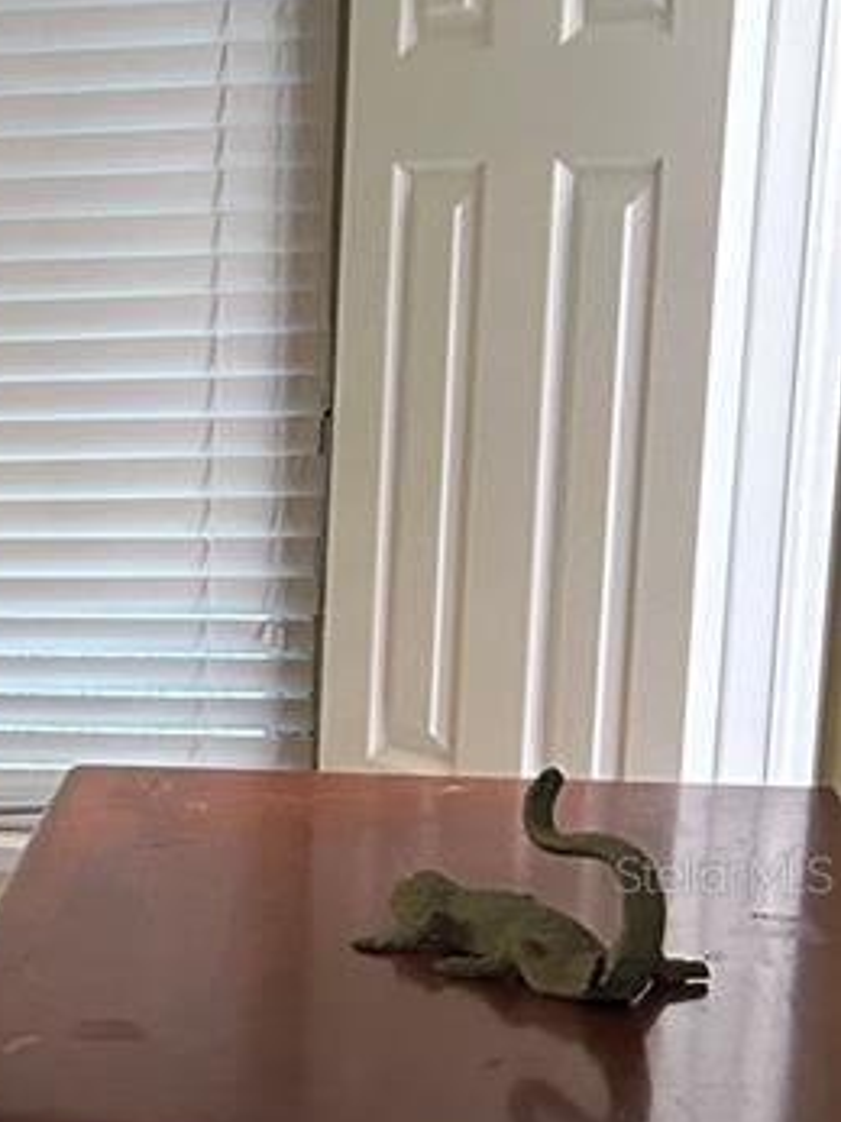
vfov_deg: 21.5
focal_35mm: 90
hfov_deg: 14.6
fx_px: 2917
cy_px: 873
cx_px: -611
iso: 500
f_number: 1.5
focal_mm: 5.7
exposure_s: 1/60
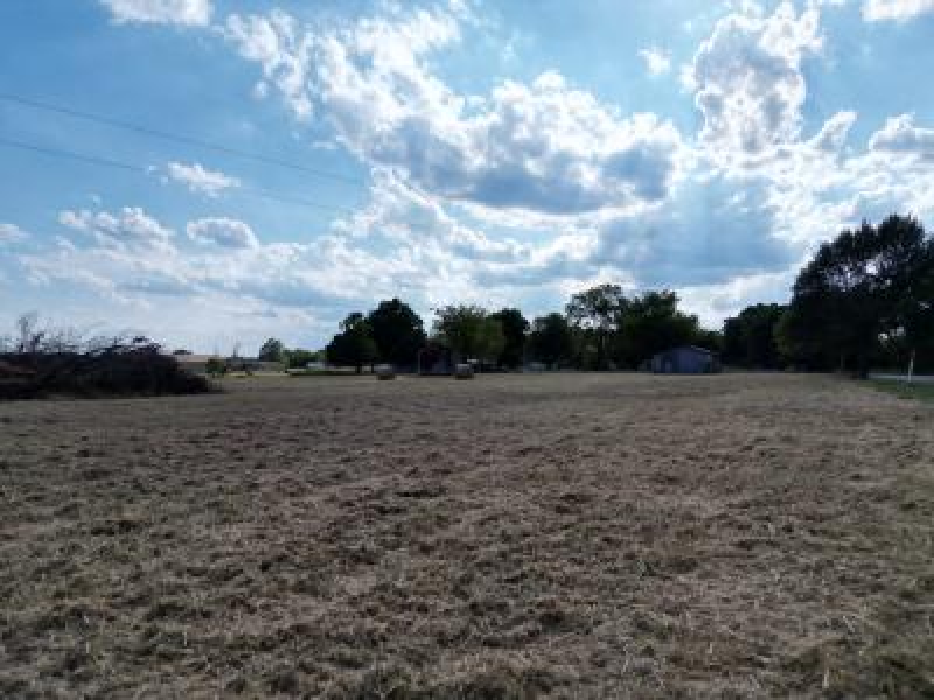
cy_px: 350
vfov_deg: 56.8
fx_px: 648
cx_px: 467
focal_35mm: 24
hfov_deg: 71.6
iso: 110
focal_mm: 6.72
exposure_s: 1/6000
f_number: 1.7
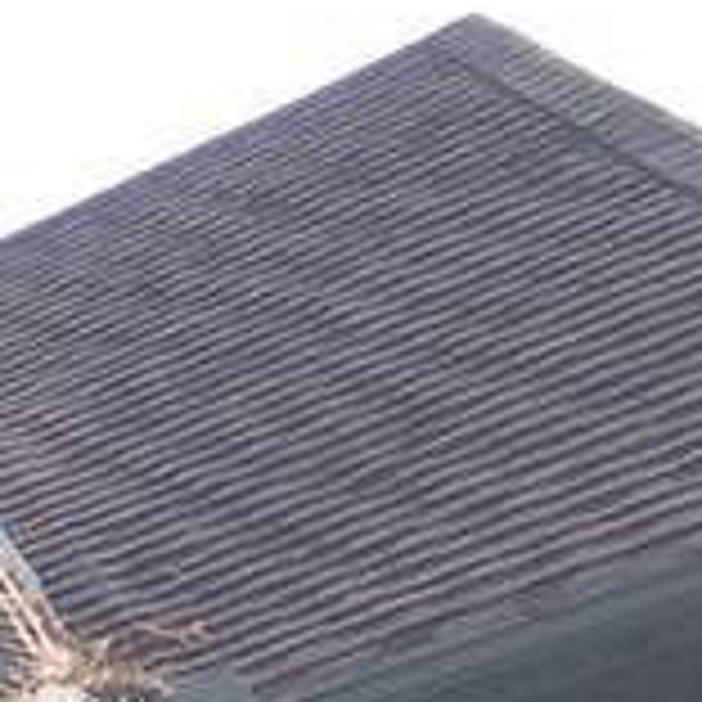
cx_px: -1512
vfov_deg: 7.9
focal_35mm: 210
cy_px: 1526
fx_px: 4818
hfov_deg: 7.3
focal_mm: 4.15
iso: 32
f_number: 2.2
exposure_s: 1/399
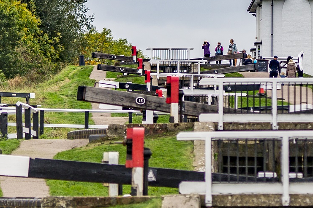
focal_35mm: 474
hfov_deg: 4.3
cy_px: 58
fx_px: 4121
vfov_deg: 2.9
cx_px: 209
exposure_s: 1/800
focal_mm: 130
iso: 200
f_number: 2.8
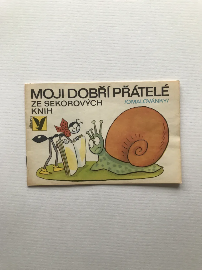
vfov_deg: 63.4
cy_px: 135
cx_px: 101
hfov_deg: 49.7
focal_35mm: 28
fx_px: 218
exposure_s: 1/33
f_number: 1.8
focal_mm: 3.99
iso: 32
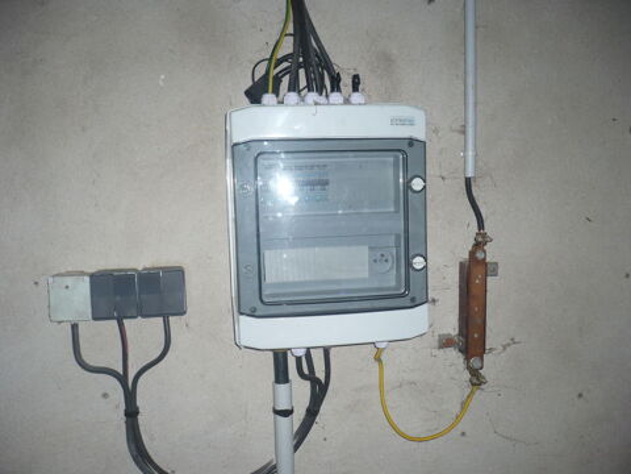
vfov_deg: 40.7
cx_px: 316
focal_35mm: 35
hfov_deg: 52.6
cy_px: 237
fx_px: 638
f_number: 2.8
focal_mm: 5.8
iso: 100
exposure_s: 1/30
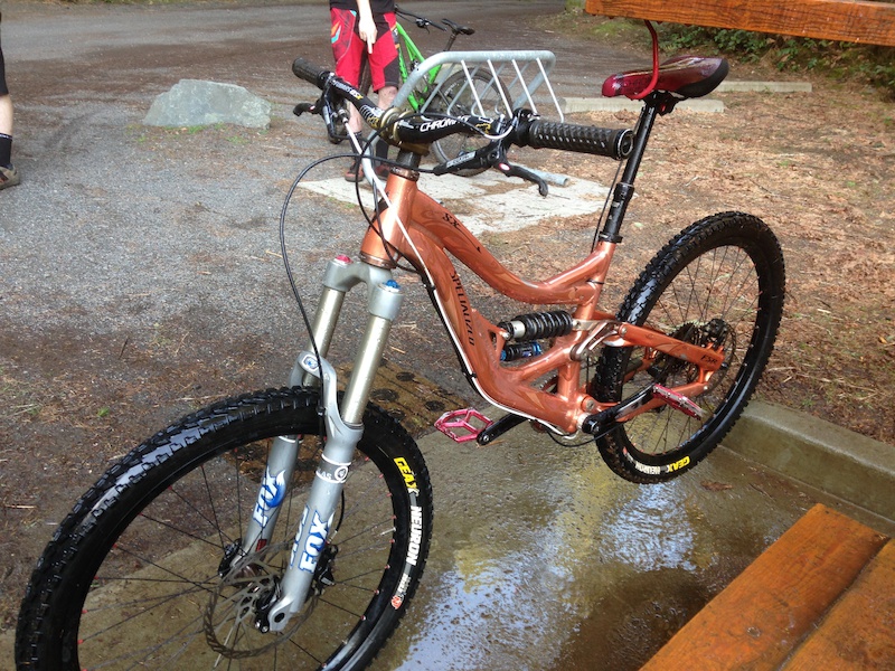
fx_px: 853
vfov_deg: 42.9
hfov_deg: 55.4
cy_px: 336
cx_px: 448
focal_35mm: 33
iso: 50
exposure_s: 1/24
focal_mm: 4.12
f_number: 2.4
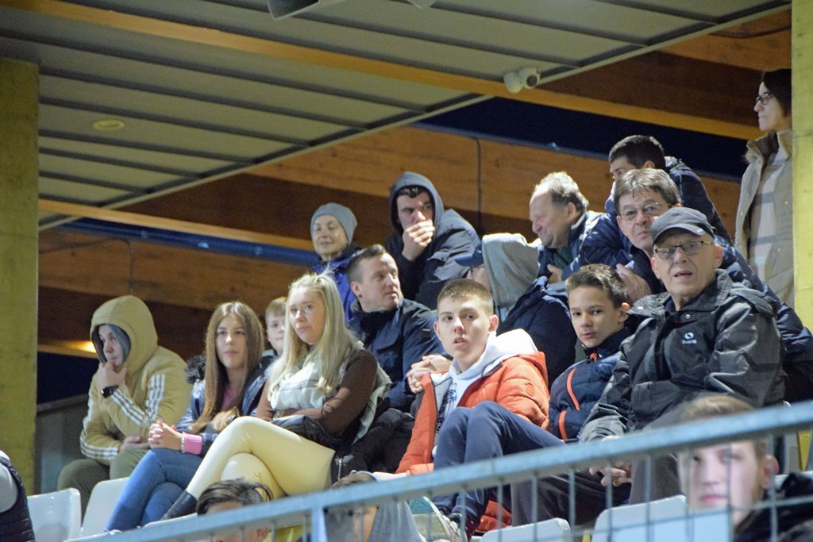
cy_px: 271
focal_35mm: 195
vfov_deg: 7.0
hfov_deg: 10.5
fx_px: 4404
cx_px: 406
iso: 6400
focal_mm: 130
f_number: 5.6
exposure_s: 1/30
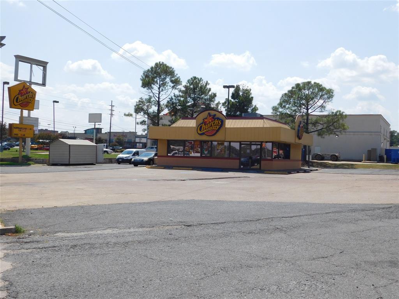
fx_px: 461
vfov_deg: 36.0
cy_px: 150
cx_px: 200
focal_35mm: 40
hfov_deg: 46.8
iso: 125
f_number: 7.2
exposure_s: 1/500
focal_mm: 7.1
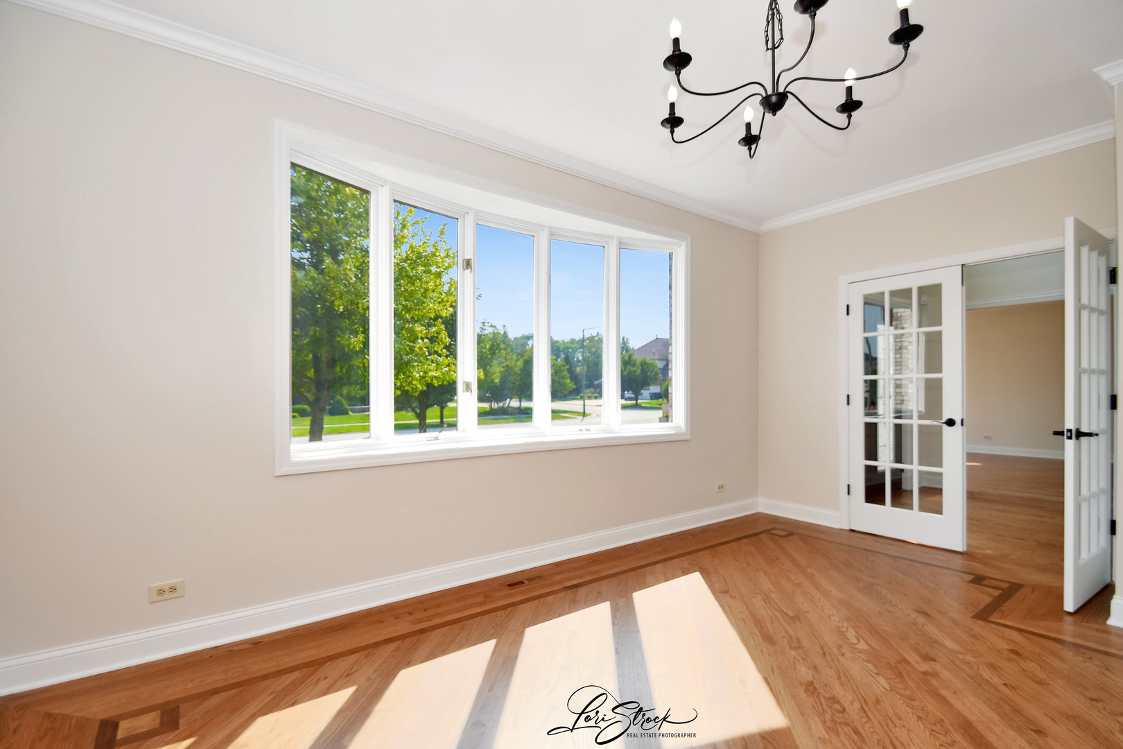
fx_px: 468
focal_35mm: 15
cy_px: 374
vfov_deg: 77.3
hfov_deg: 100.4
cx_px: 562
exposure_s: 1/1250
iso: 400
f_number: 8
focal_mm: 10
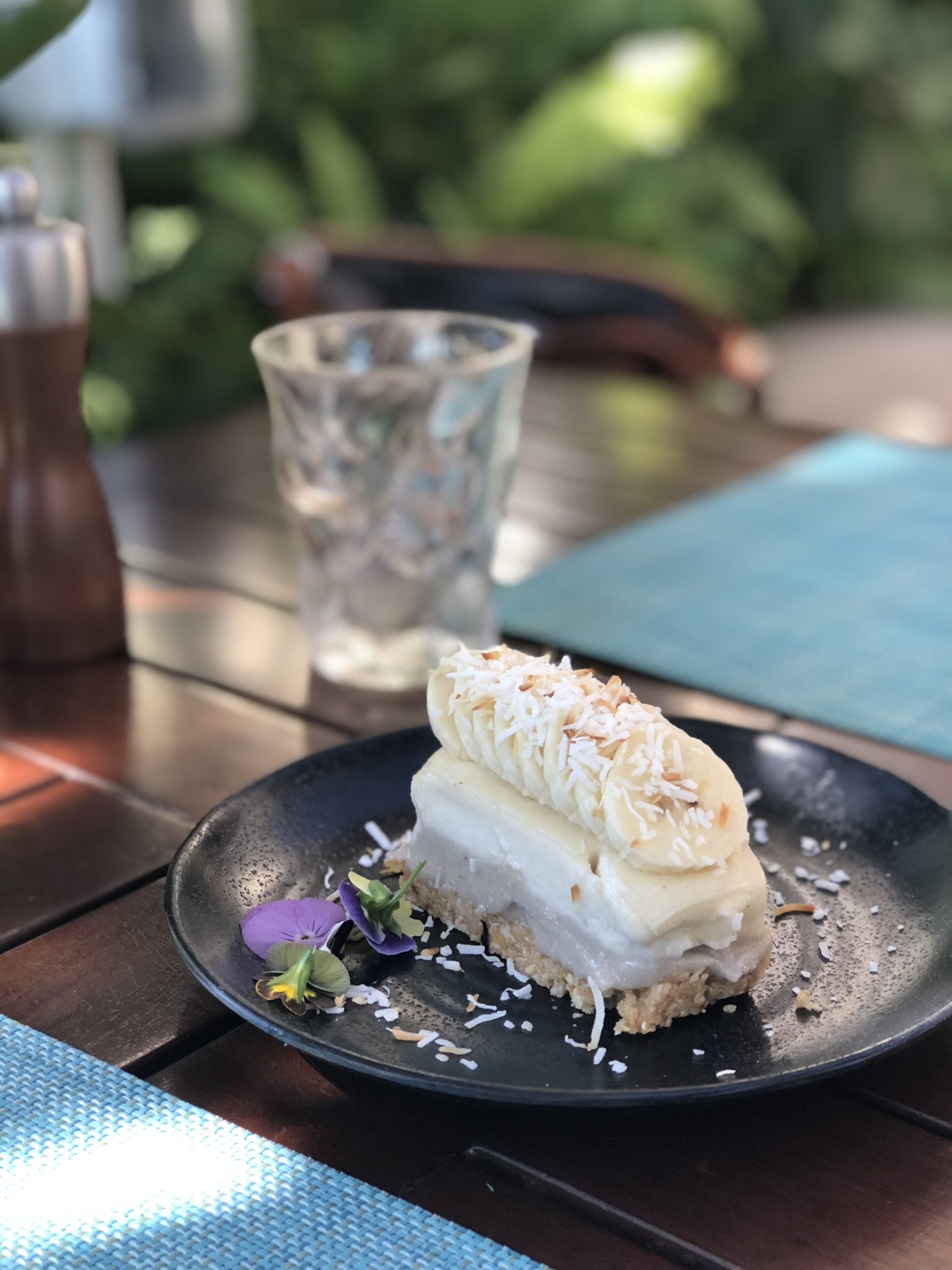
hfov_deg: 25.7
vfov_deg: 33.8
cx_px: 476
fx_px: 2090
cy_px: 635
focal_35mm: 57
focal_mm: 6.6
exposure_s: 1/30
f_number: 2.8
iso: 50
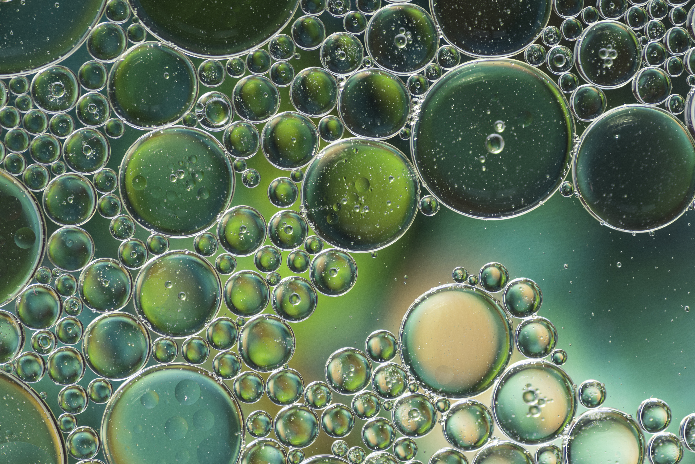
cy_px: 232
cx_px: 348
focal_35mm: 100
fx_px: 1931
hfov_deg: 20.4
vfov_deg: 13.7
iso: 500
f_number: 4.5
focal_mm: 100
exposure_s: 1/80
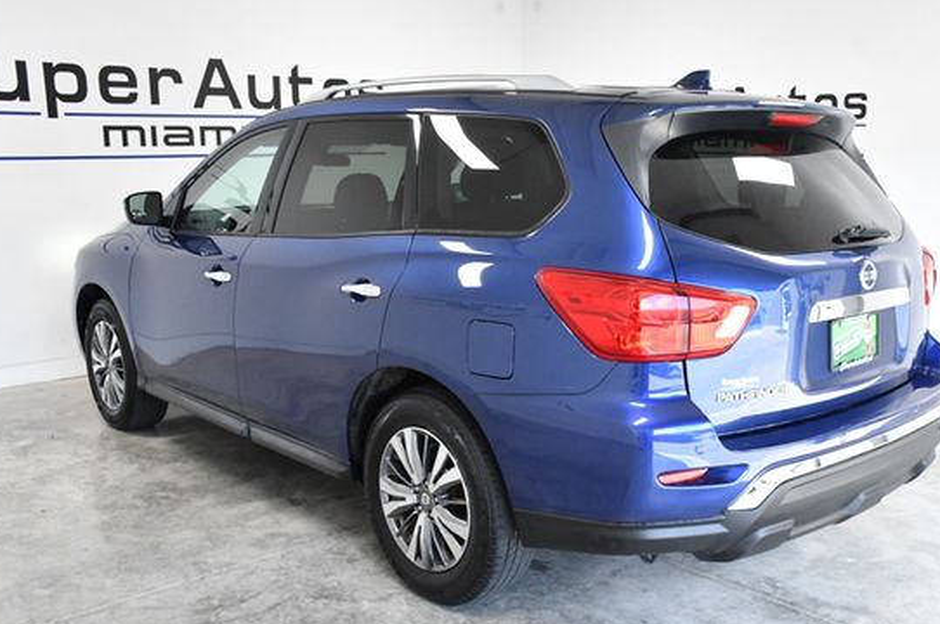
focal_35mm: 39
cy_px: 350
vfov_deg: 34.1
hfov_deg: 49.5
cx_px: 529
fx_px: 1017
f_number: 8
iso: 2500
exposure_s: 1/250
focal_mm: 22
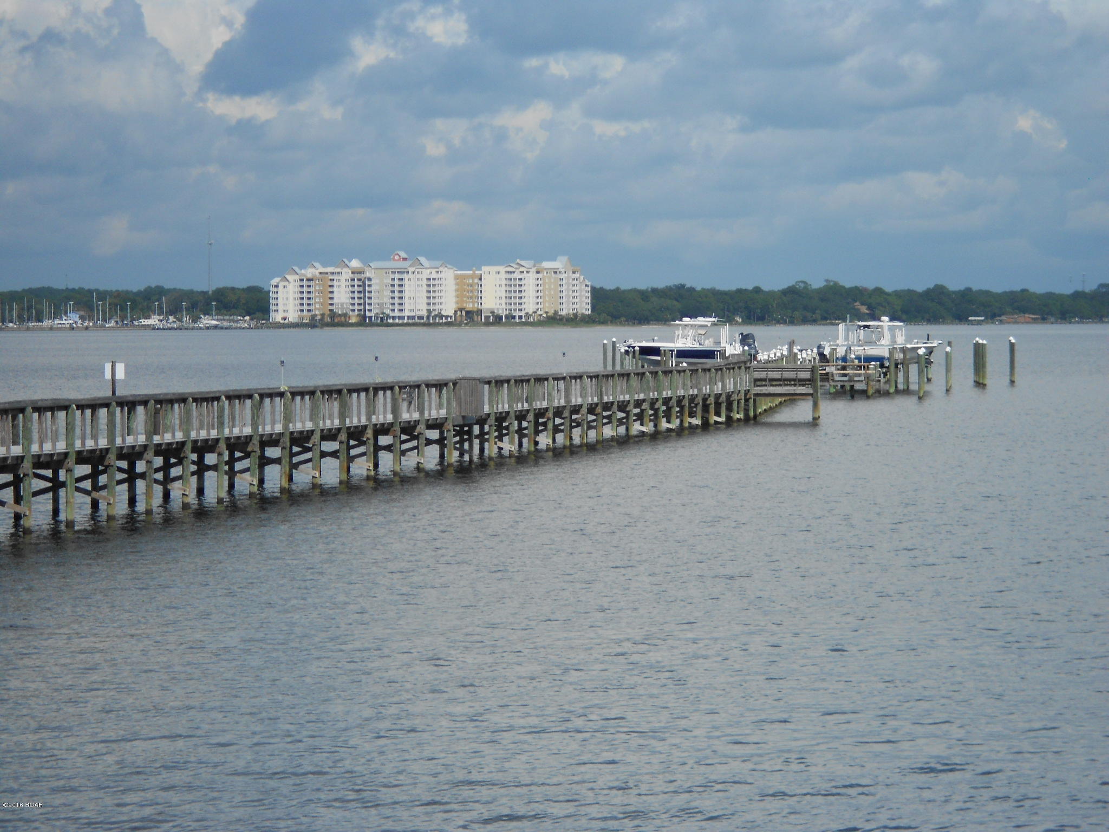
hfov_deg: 15.2
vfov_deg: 11.4
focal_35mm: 130
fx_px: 4165
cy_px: 416
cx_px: 554
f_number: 6.5
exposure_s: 1/500
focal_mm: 23
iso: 80
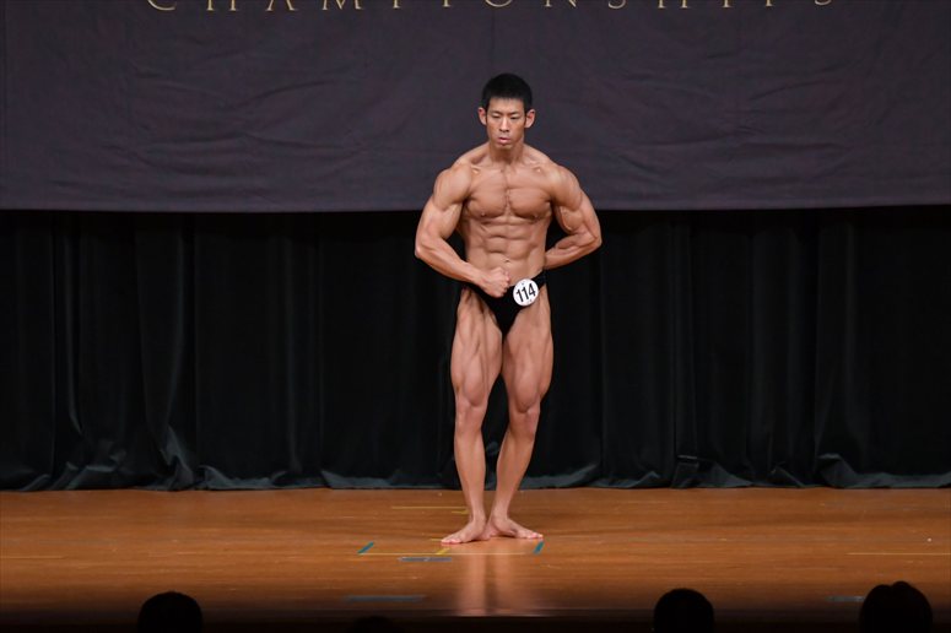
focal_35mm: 255
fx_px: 6733
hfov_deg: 8.1
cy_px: 316
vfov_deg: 5.4
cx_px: 476
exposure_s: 1/400
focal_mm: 170
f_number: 5.6
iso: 4000
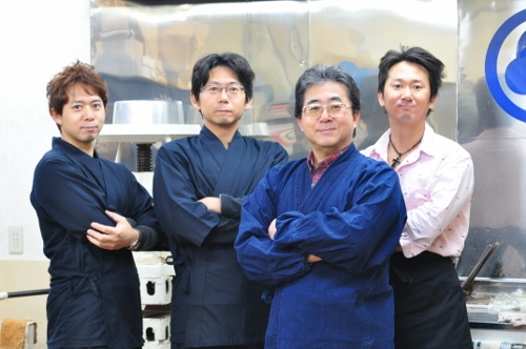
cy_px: 174
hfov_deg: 22.6
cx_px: 263
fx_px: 1313
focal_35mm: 90
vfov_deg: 15.1
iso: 800
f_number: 6.3
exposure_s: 1/20
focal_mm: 60
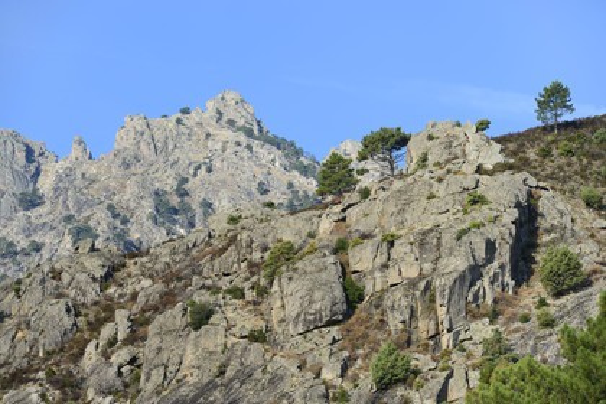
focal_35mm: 200
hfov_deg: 10.3
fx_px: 3366
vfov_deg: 6.9
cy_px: 202
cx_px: 303
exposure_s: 1/250
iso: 200
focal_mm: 200
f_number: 10
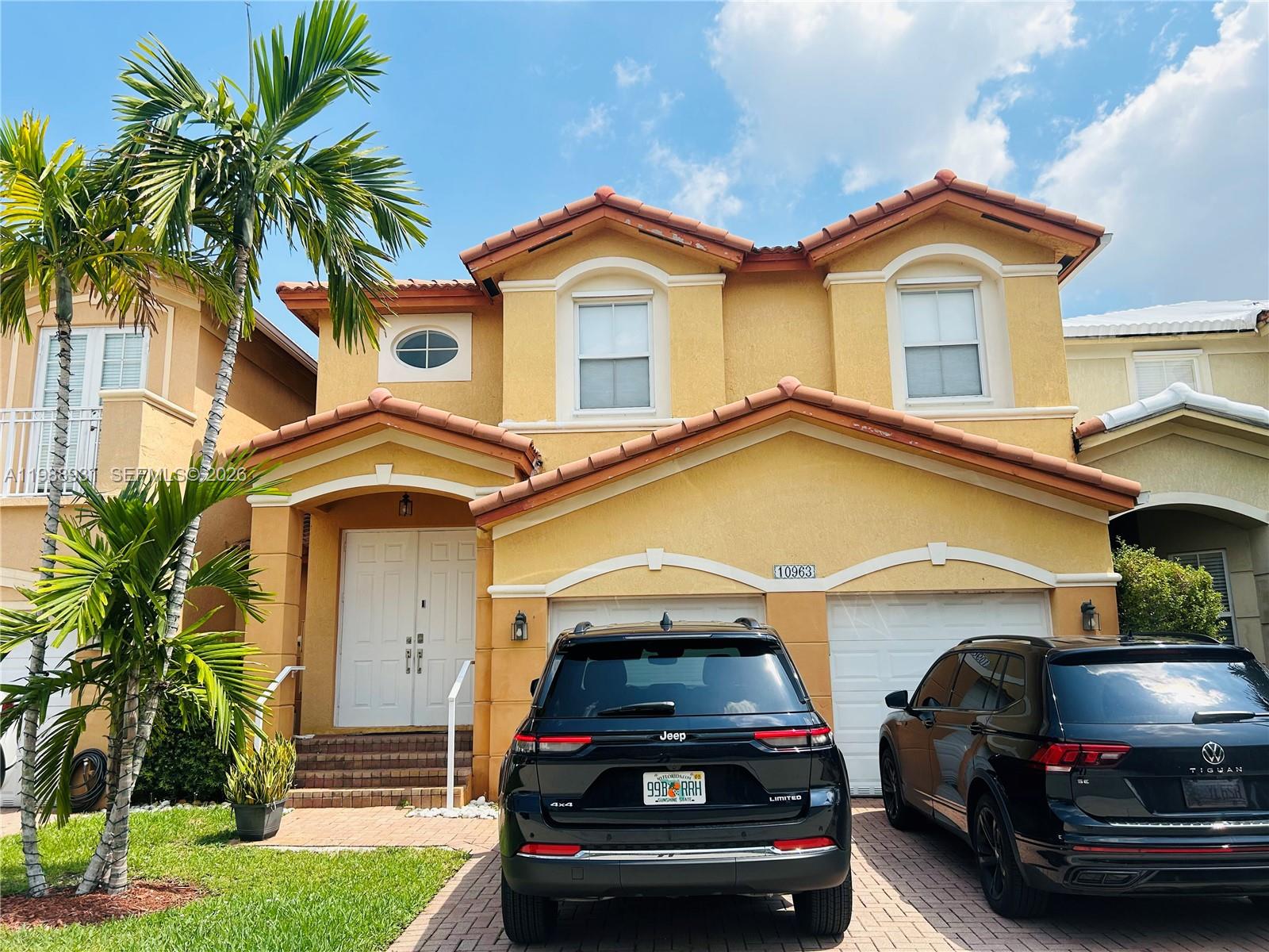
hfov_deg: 67.3
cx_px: 634
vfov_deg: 53.1
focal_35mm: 26
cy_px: 476
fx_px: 953
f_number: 1.5
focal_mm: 5.7
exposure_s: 1/3077
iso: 50
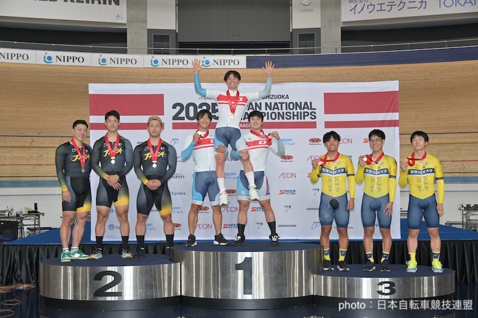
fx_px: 584
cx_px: 239
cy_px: 159
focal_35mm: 44
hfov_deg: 44.5
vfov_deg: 30.5
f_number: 8
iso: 1000
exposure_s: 1/160
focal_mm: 44
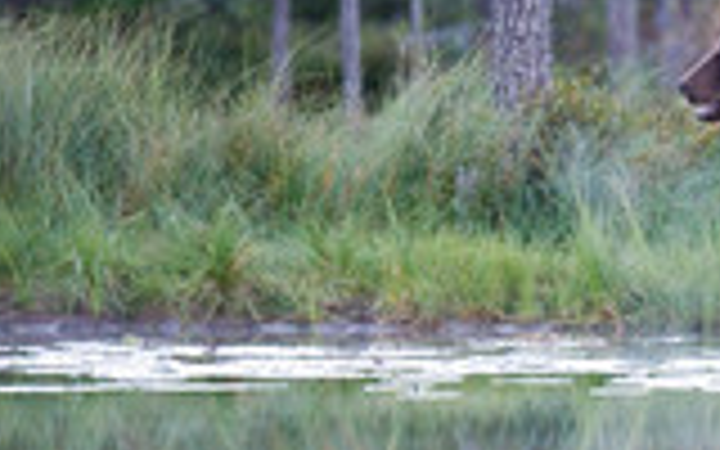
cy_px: 252
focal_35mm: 1270
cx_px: 720
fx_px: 24920
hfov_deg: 1.7
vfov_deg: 1.0
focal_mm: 500
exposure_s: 1/100
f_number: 4
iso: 2000
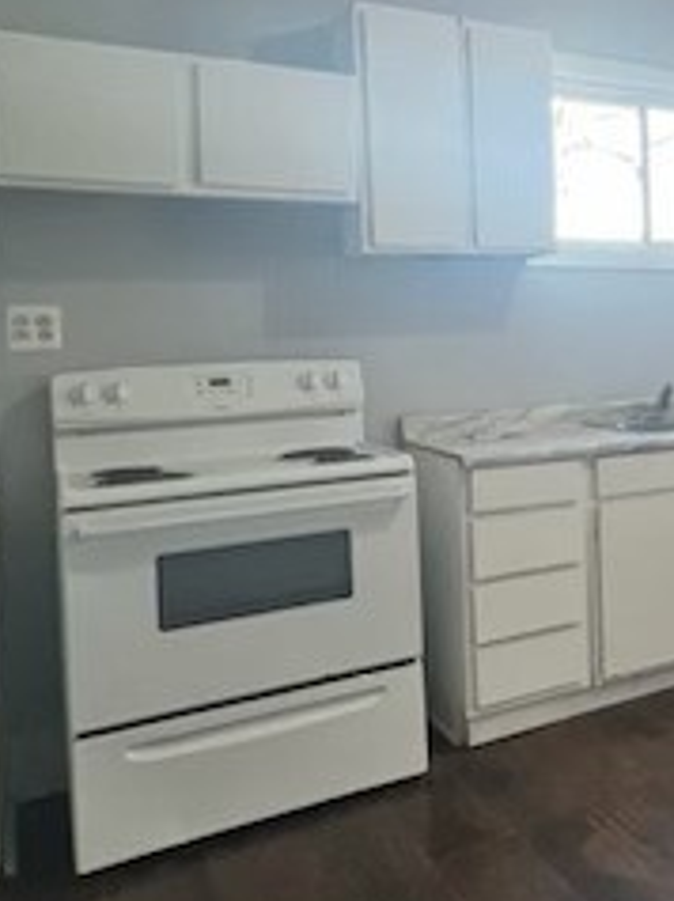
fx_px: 910
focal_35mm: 35
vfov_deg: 52.2
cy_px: 348
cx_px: 890
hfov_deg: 31.0
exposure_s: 1/60
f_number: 1.8
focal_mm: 1.57
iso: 250
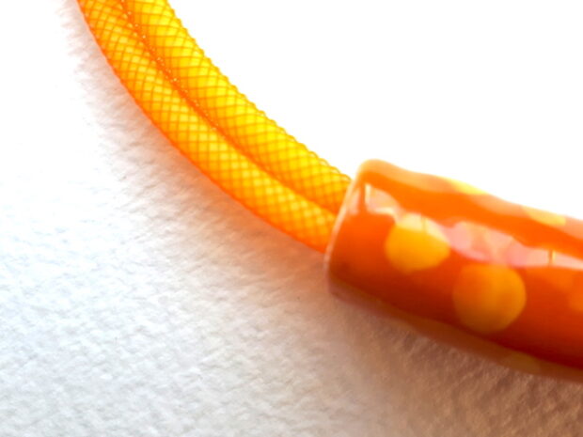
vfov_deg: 51.4
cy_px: 218
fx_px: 455
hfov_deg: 65.3
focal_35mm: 27
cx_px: 292
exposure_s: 1/100
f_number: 1.9
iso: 64
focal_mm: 3.6
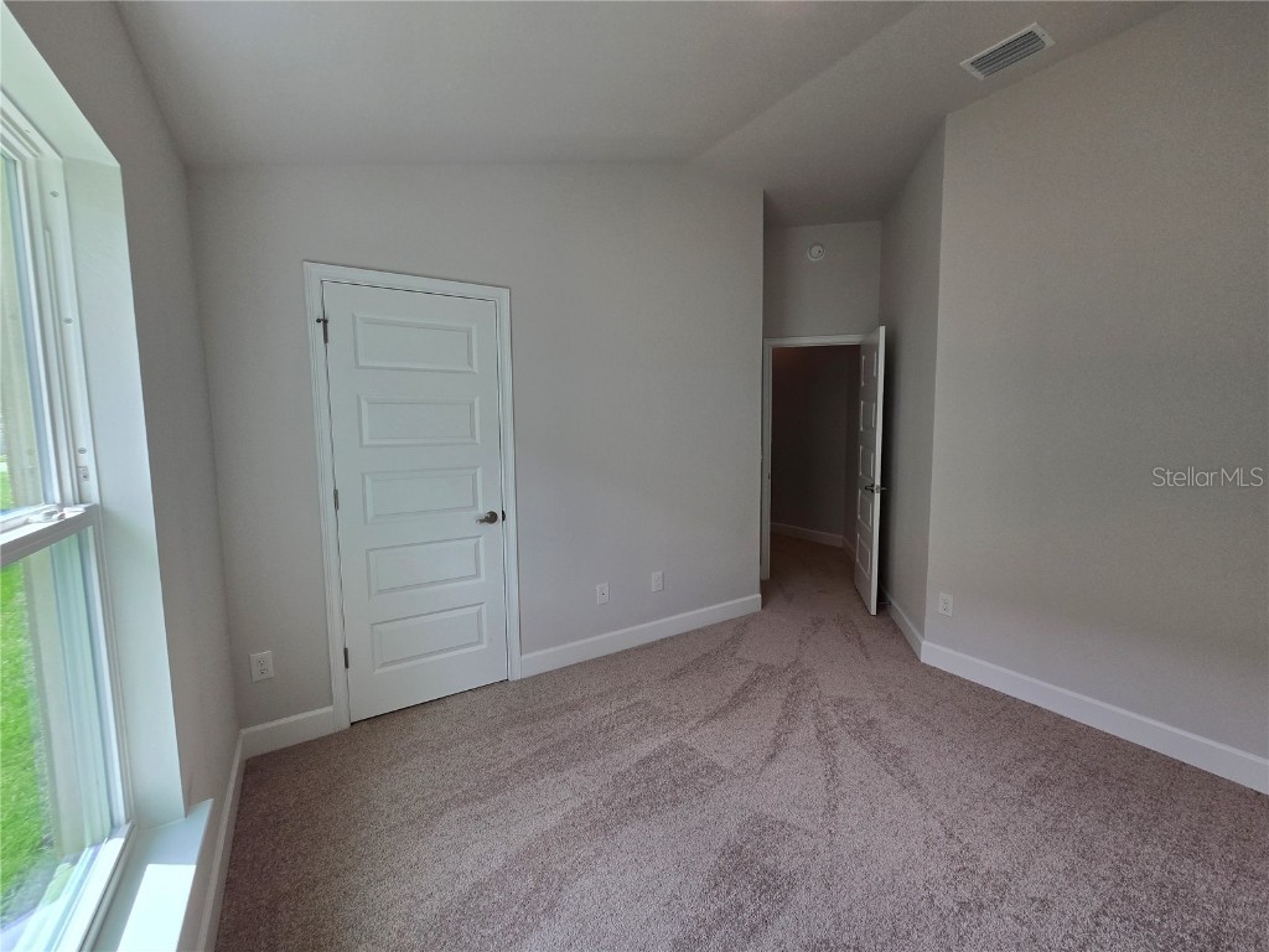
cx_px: 634
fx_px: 477
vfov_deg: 89.9
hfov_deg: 106.2
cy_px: 476
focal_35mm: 13
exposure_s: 1/359
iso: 125
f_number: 2.2
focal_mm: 2.2
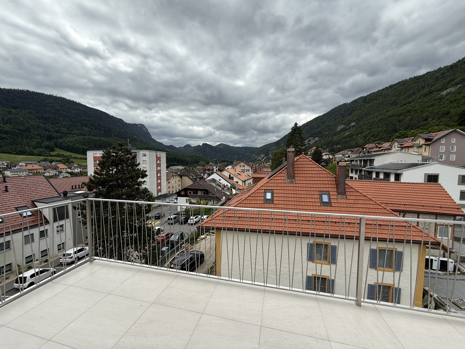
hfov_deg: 102.1
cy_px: 174
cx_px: 232
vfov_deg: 85.7
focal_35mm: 14
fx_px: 188
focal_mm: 2.22
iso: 50
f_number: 2.2
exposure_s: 1/1656
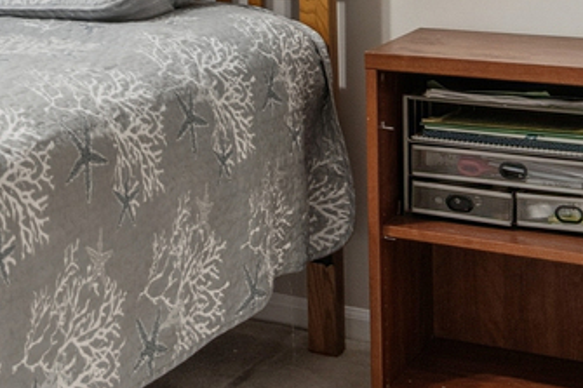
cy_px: -177
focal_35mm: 87
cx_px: -303
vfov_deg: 14.7
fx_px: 1408
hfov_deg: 20.0
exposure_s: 1/6
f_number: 8
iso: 320
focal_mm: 12
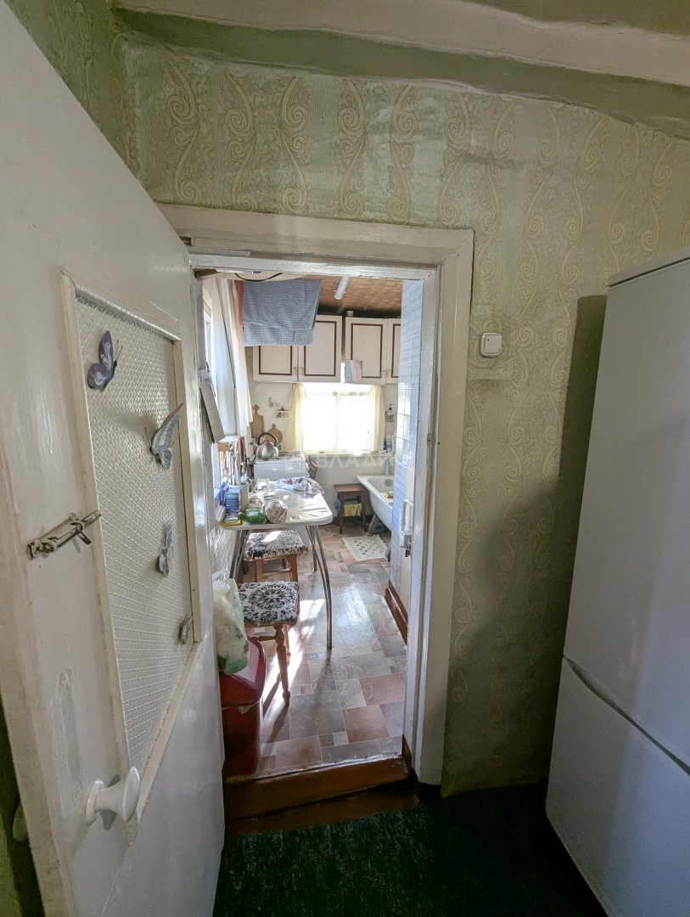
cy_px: 458
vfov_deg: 106.1
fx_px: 345
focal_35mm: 13
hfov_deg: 90.1
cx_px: 345
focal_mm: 1.95
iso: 207
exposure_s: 1/100
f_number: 2.2
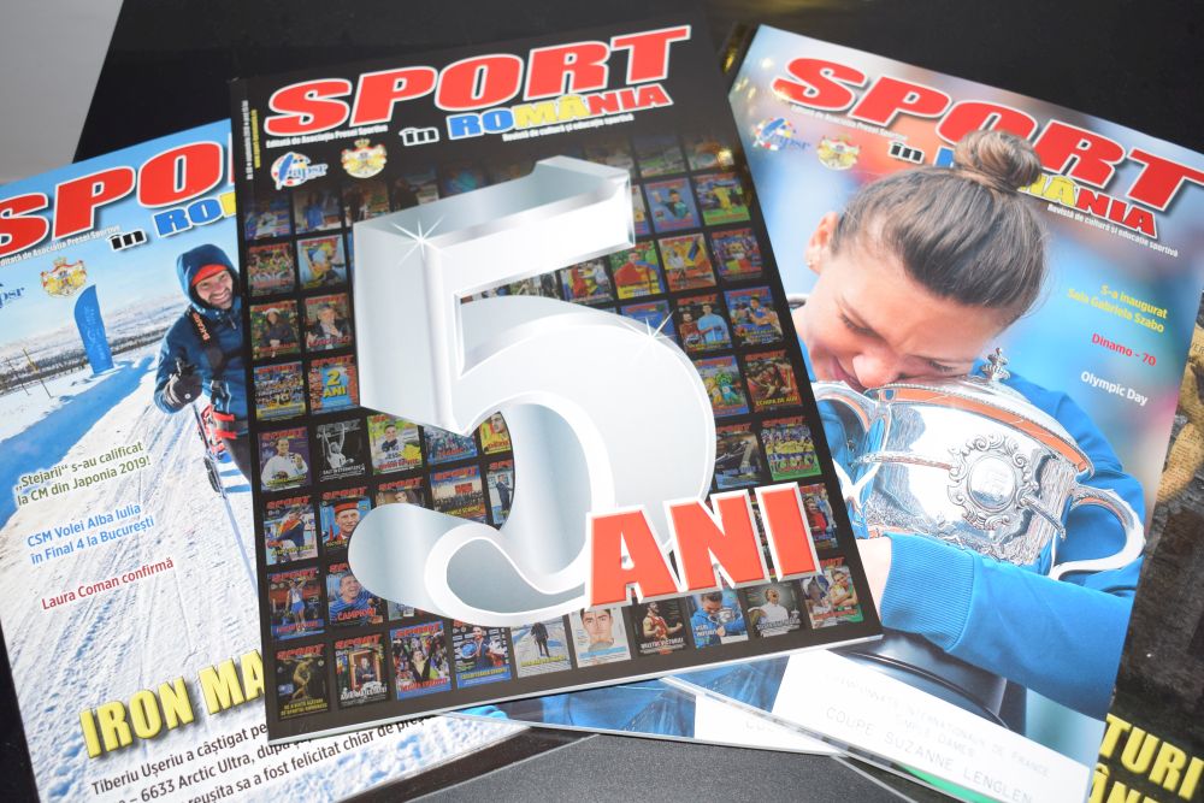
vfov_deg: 30.9
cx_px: 602
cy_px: 402
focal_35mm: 44
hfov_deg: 45.0
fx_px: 1455
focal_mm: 29
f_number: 4.2
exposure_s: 1/60
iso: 200
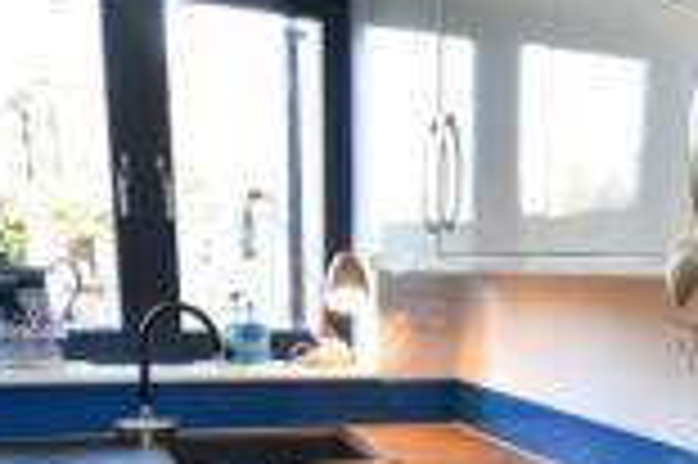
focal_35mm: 46
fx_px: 891
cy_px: 552
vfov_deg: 26.1
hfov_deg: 41.7
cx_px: 509
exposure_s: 1/20
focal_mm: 10
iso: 100
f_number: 3.5
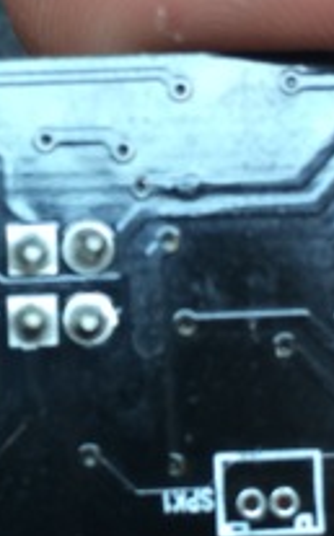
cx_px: 13
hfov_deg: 13.6
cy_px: 282
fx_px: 1386
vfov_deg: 21.9
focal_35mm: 95
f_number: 2.2
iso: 32
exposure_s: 1/33
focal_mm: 4.15
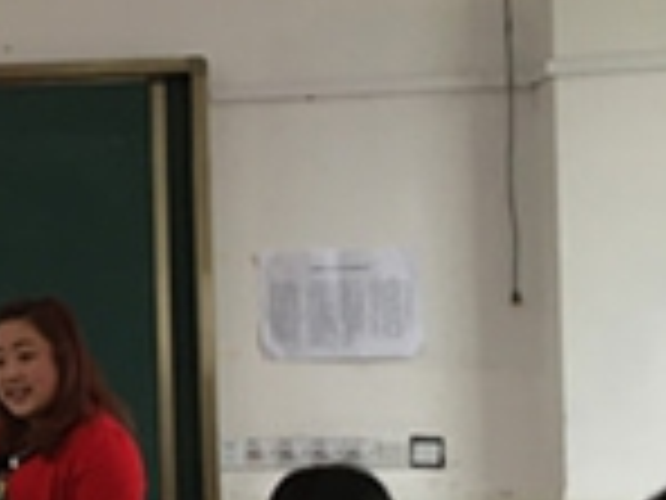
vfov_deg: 15.1
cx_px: -320
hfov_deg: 18.0
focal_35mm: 98
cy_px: 309
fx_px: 1885
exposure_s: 1/33
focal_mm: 4.15
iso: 40
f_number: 2.2
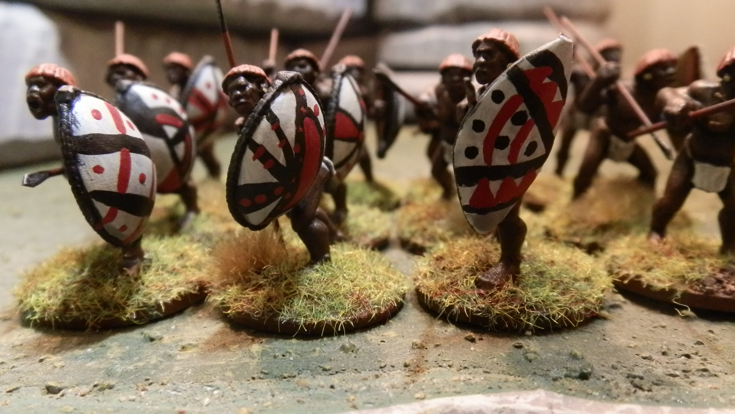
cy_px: 212
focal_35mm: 31
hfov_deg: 62.6
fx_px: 604
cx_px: 368
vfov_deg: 37.8
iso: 400
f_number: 3.1
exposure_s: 1/30
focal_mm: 5
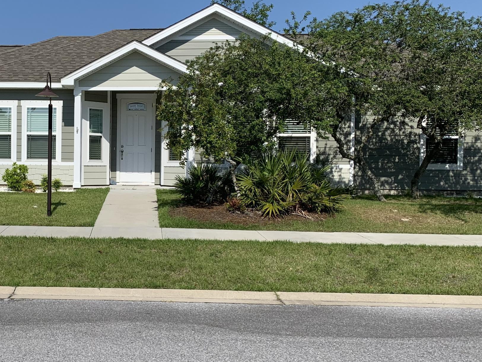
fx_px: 668
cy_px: 181
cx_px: 84
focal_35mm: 48
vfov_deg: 30.3
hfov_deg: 37.9
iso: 25
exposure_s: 1/3937
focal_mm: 4.25
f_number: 1.8
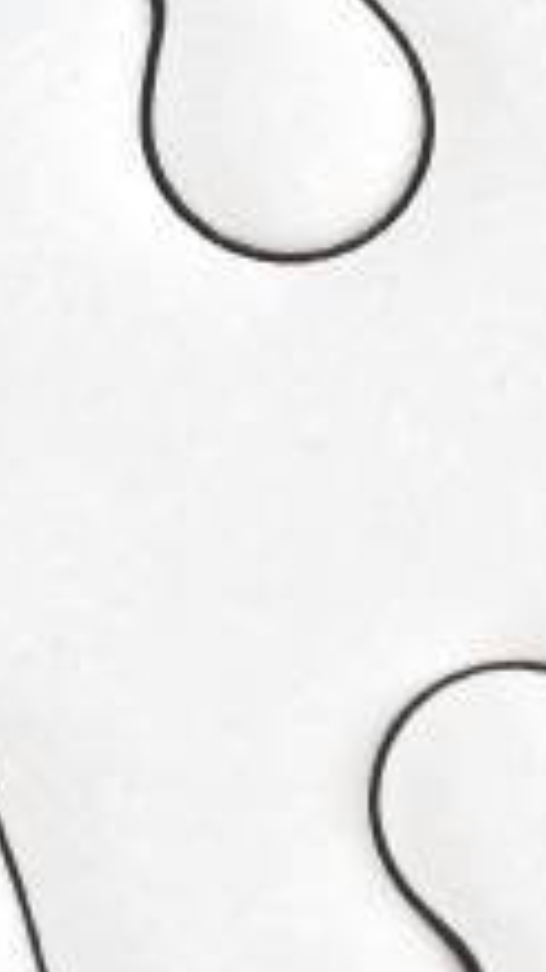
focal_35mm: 1260
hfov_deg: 1.0
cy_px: -249
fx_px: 32468
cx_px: -53
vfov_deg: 1.7
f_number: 11
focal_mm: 135
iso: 200
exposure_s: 1/125
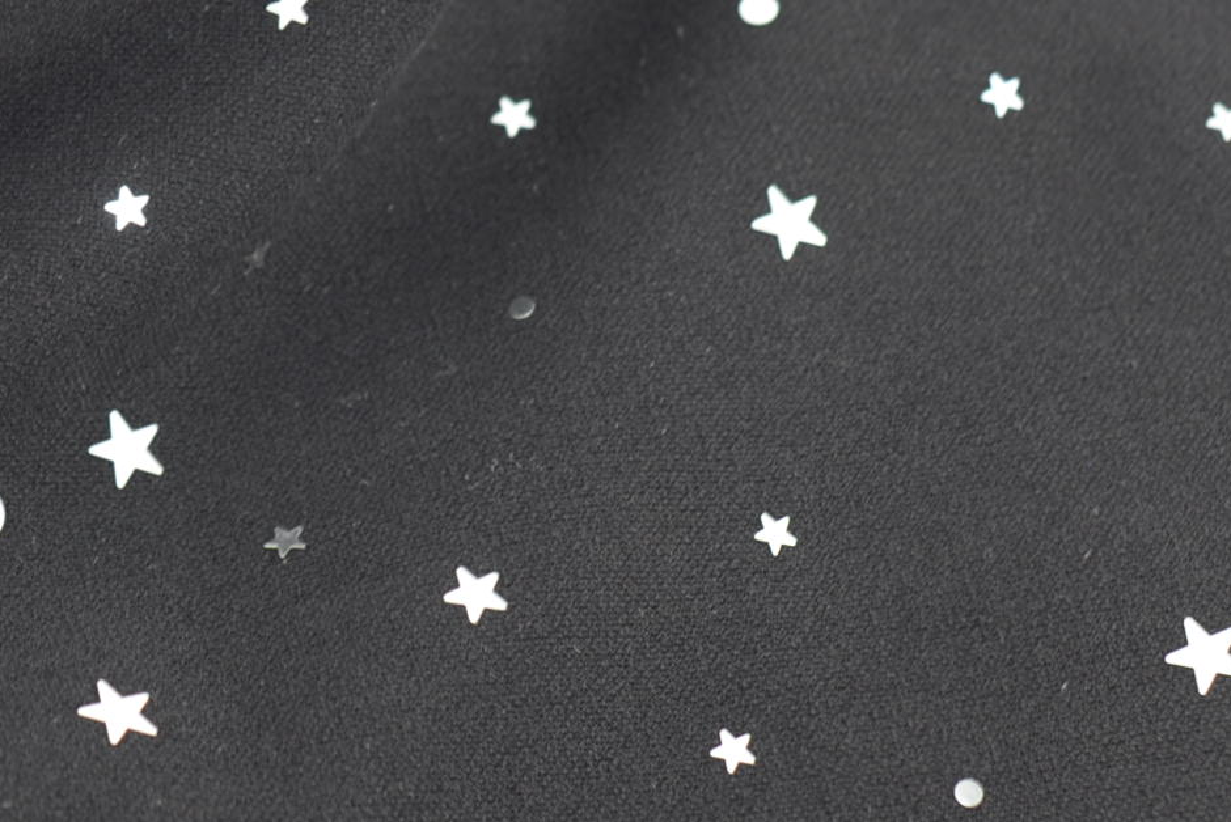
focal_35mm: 160
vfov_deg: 8.4
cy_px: -309
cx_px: -199
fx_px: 5474
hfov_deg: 12.6
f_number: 4
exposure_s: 1/25
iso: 100
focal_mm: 50
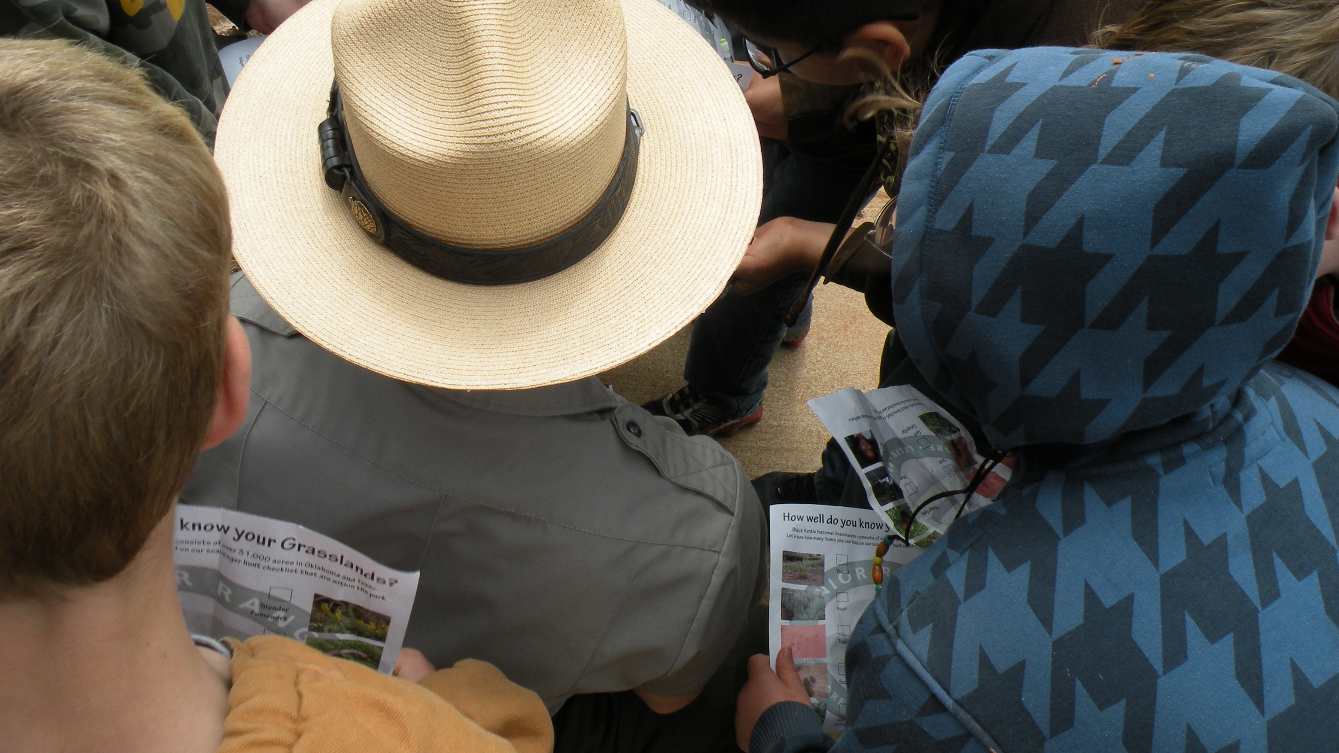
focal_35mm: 30
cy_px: 259
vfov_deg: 38.6
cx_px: 657
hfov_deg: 64.3
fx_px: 1065
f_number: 6.3
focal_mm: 4.7
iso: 64
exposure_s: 1/203
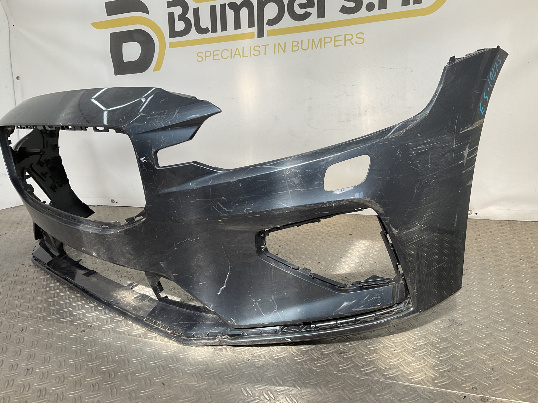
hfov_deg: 61.7
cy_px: 202
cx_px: 269
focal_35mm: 29
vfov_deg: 48.2
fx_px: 451
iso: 16
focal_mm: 3
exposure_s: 1/284
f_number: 1.8
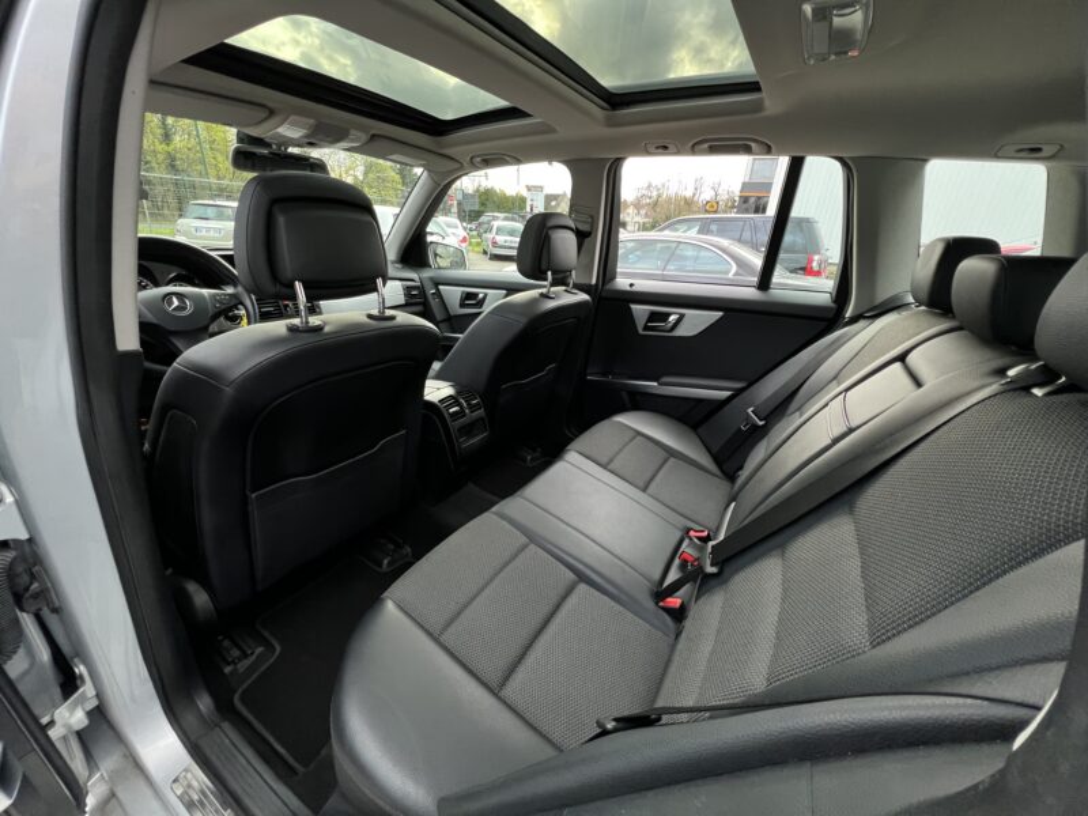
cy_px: 408
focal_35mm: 13
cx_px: 544
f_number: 1.8
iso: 320
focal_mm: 1.57
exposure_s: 1/60
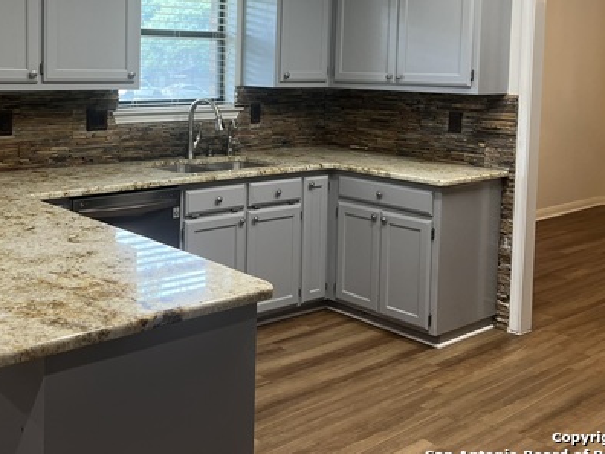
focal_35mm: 42
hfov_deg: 43.9
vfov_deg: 33.5
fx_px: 734
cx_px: 185
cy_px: 98
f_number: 1.5
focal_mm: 5.7
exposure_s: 1/120
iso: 125
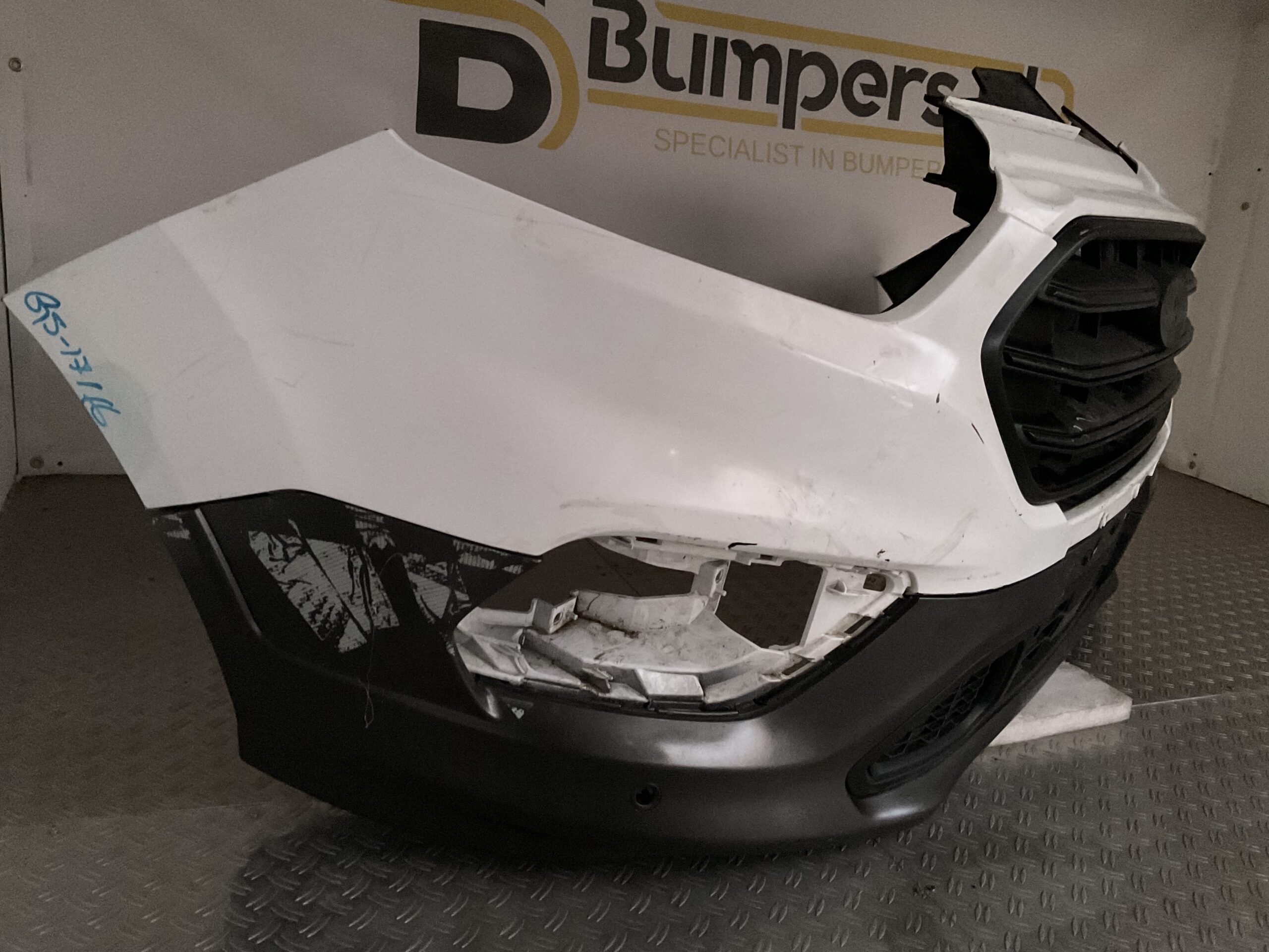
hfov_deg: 61.7
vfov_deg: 48.2
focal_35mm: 29
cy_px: 476
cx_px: 634
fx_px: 1063
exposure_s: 1/25
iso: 500
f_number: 1.8
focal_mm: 3
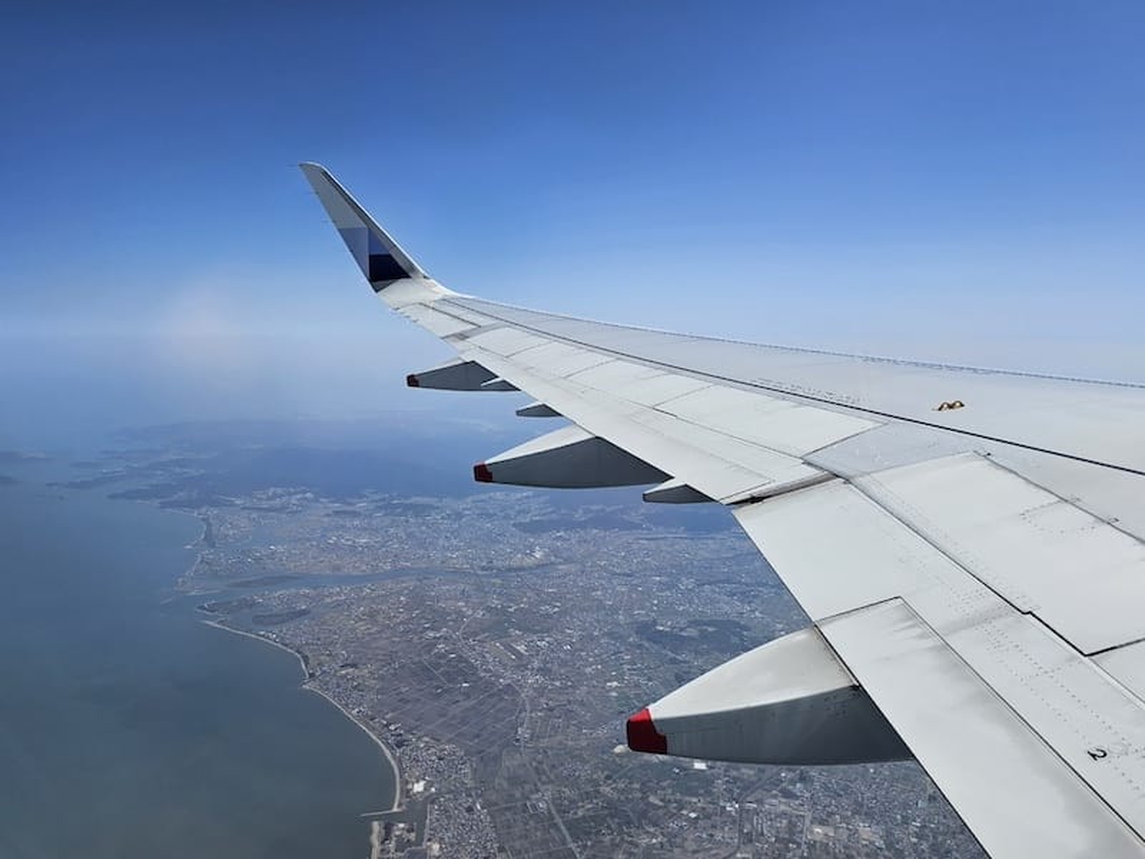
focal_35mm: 23
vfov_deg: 58.9
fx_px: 761
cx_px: 572
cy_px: 430
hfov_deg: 73.9
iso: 10
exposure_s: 1/2000
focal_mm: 6.3
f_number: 1.7
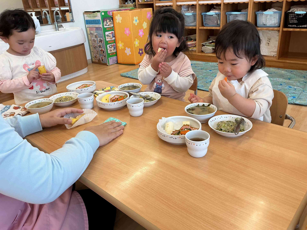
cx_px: 154
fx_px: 257
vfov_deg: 48.2
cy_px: 115
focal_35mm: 29
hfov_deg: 61.7
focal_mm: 3
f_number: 1.8
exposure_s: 1/120
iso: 32
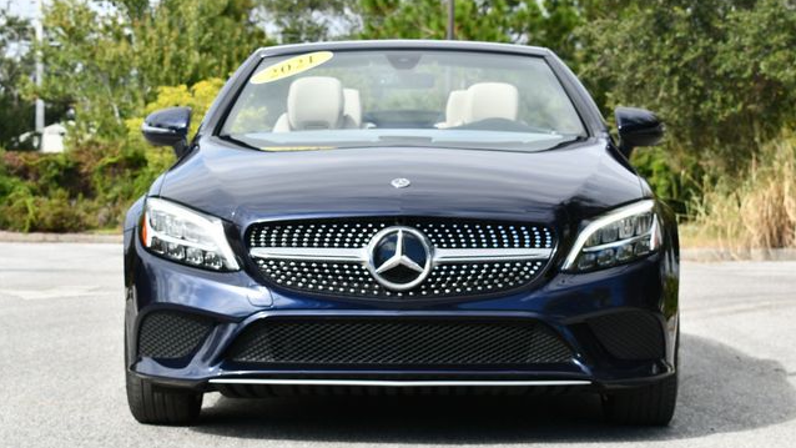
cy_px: 233
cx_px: 398
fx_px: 2132
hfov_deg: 21.1
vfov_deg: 12.0
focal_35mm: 101
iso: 140
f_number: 8
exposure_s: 1/250
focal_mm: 48
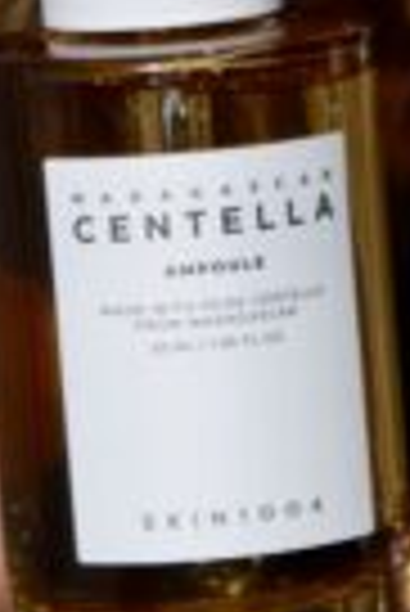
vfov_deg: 5.4
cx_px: 577
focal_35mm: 377
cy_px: 684
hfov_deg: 3.6
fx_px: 6424
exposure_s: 1/60
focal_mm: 38
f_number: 4.8
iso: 100
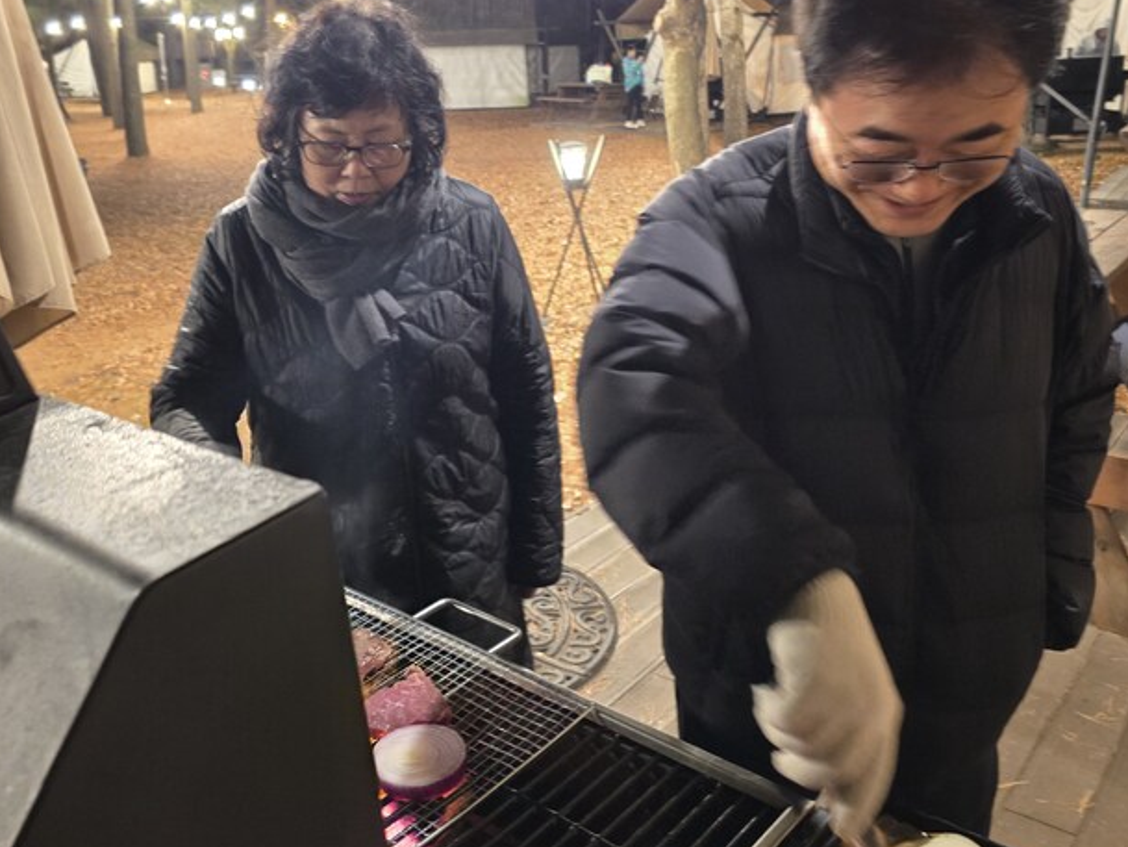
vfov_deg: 41.7
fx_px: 1108
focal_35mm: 34
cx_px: 520
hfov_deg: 53.9
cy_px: 359
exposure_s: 1/15
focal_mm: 6.3
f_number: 1.7
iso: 1250
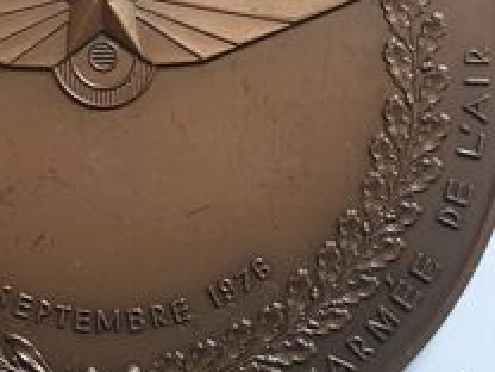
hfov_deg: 30.6
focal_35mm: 60
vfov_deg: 24.1
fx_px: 858
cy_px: 91
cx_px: 38
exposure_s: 1/30
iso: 250
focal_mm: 4.3
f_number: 2.4
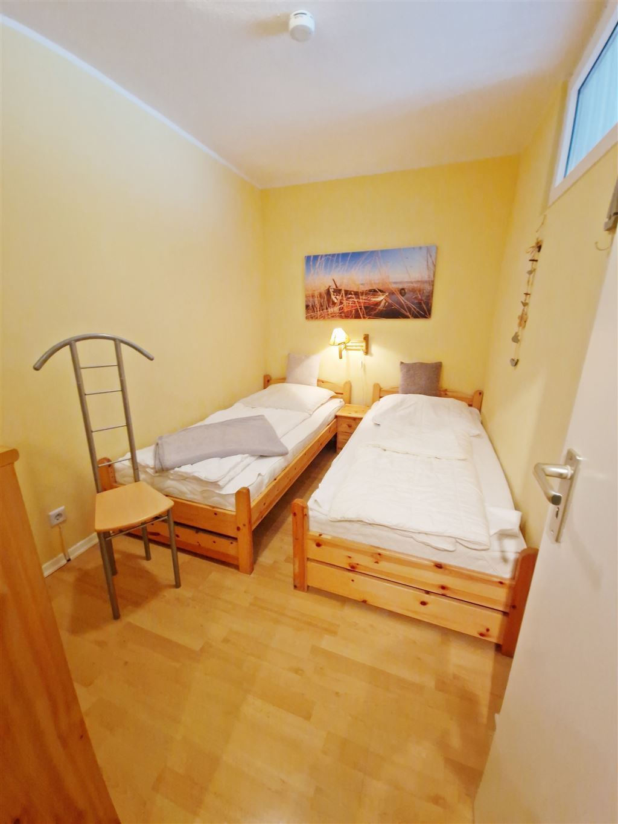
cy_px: 412
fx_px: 309
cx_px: 309
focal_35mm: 13
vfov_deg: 106.2
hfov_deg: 89.9
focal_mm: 2.2
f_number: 2.2
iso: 320
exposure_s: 1/17
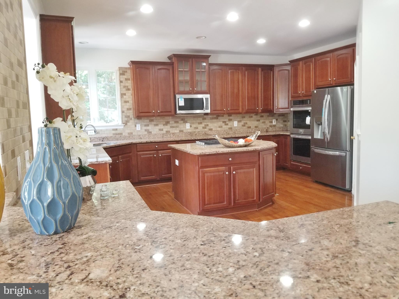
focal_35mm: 26
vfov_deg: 53.1
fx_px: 300
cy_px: 150
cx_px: 200
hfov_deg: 67.3
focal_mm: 4.25
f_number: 1.7
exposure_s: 1/30
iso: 160
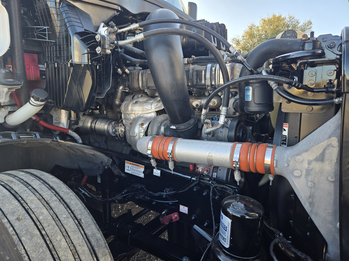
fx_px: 232
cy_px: 130
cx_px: 174
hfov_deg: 73.9
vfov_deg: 58.9
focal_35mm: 23
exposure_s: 1/207
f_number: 1.8
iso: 25
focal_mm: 5.4
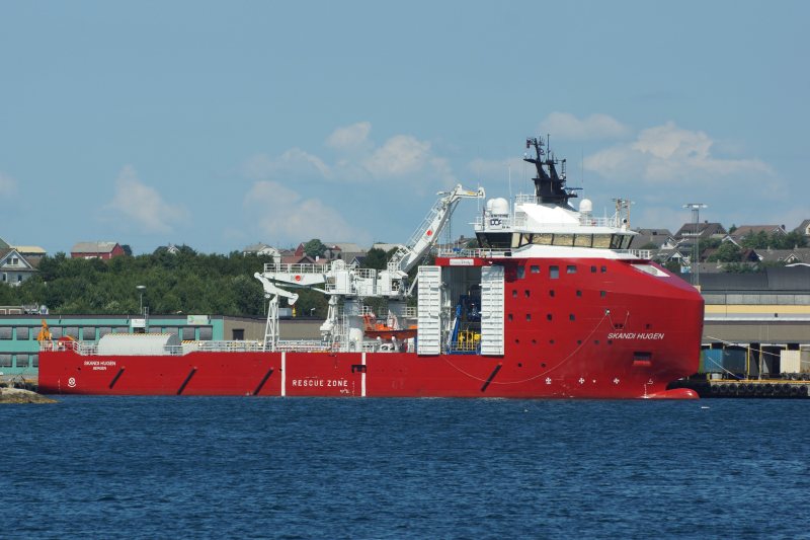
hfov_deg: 6.5
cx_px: 405
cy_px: 270
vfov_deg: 4.4
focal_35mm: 315
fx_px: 7086
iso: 100
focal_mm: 210
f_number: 8
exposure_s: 1/500
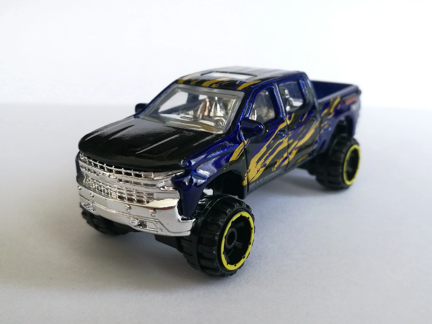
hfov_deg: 51.4
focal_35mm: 36
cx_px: 216
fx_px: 449
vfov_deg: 39.7
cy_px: 162
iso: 200
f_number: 2.2
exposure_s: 1/33.3
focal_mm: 4.5
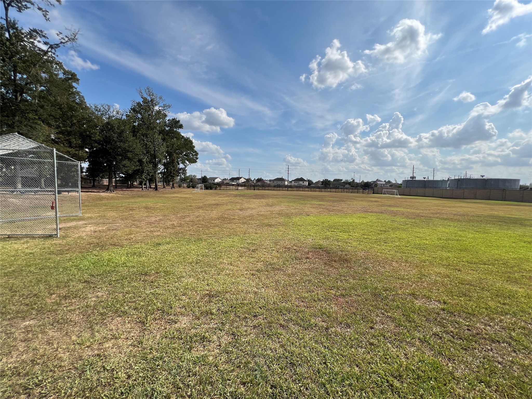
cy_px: 200
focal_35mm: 13
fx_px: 200
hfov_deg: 106.2
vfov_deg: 89.9
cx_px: 266
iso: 32
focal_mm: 1.57
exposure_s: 1/2801
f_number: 1.8
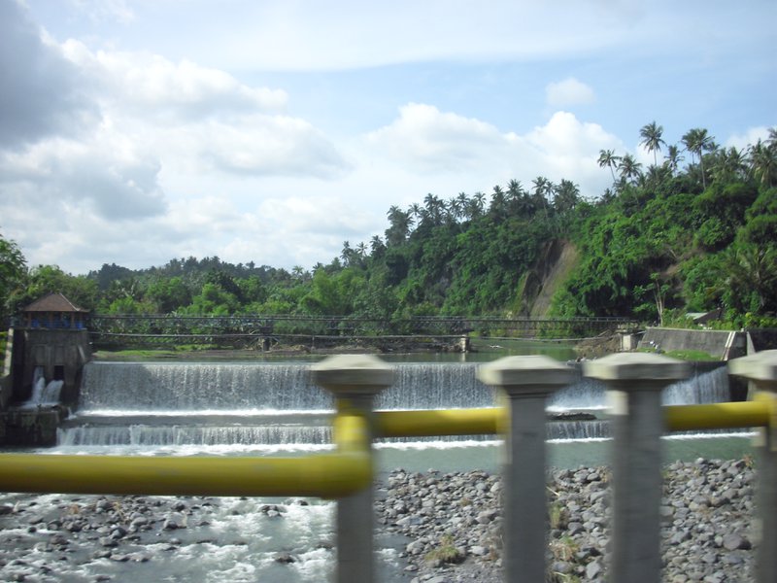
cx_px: 388
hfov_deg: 49.0
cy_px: 292
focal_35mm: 38
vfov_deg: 37.7
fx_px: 853
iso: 100
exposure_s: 1/200
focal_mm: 6.2
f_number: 8
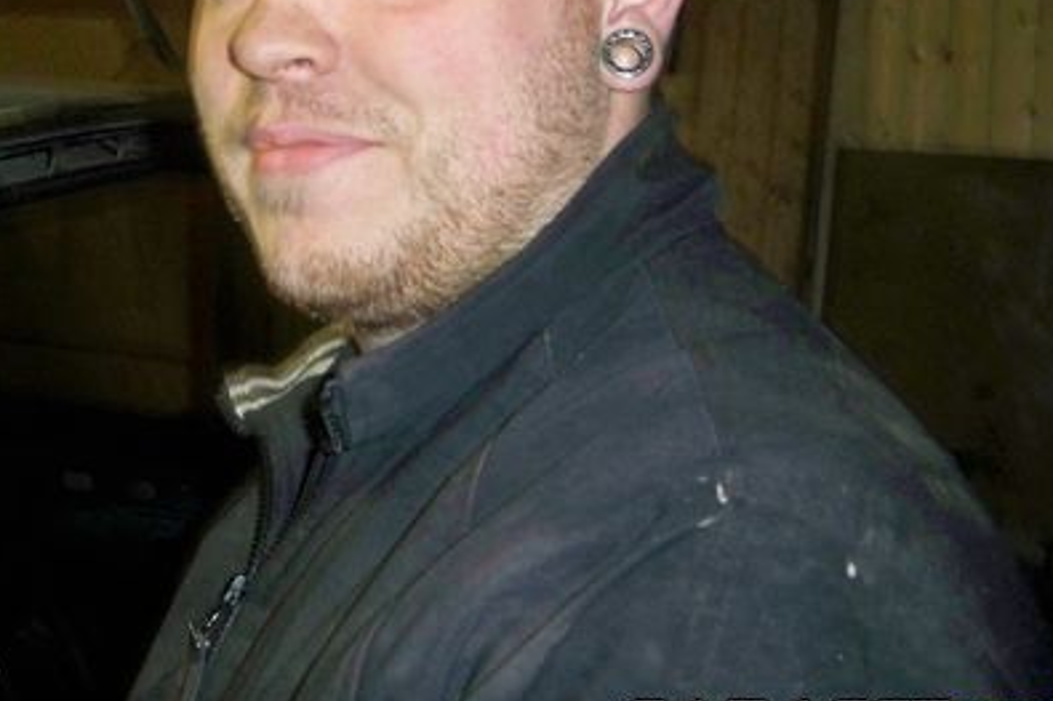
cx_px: 224
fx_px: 1754
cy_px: 172
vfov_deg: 22.4
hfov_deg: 32.6
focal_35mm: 60
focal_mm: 7.9
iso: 200
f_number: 3.1
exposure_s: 1/30
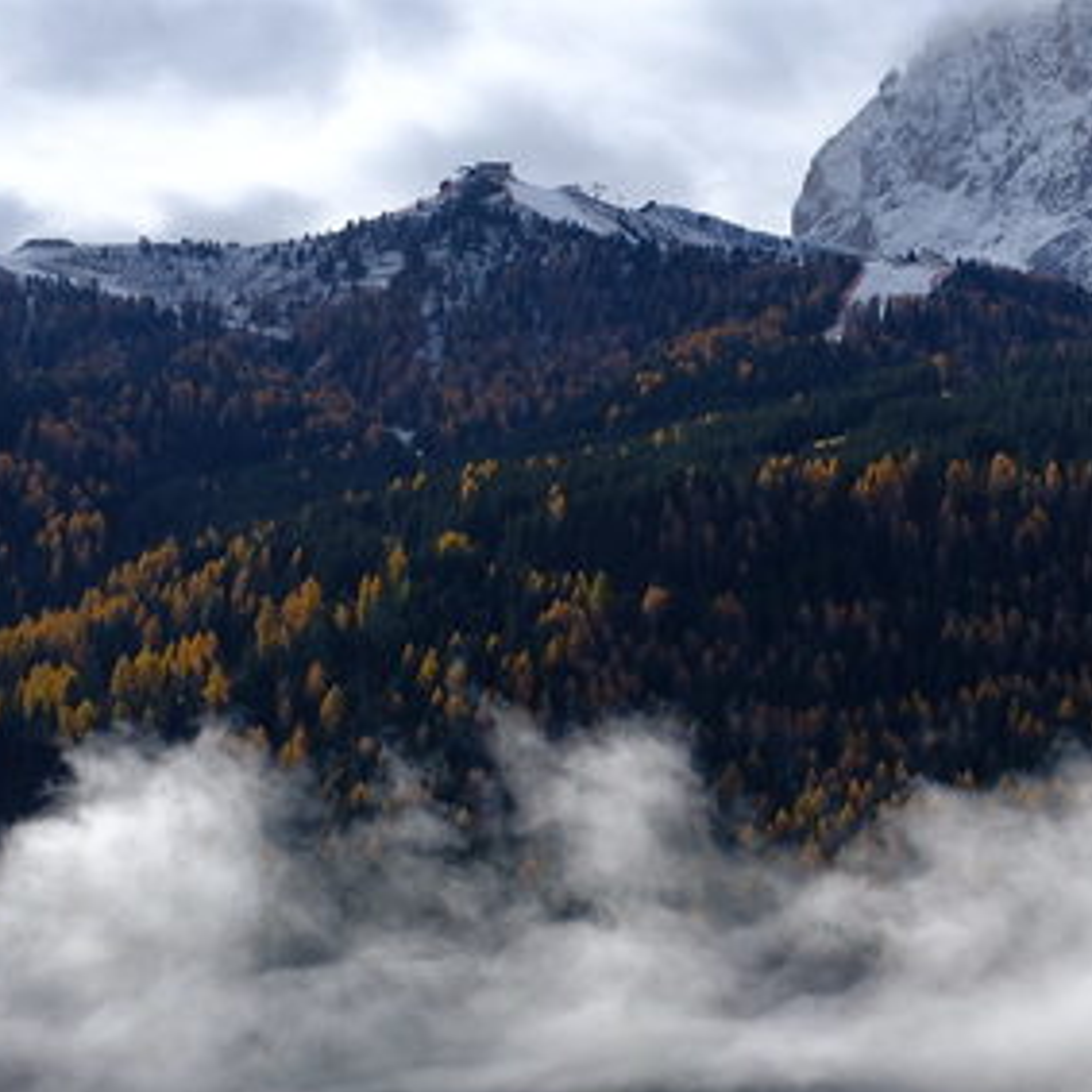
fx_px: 2891
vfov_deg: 21.4
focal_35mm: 81
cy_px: 521
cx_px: 1107
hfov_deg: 20.7
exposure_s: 1/500
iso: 400
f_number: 11
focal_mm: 30.2
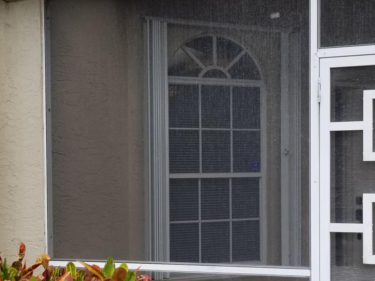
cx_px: 225
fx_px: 672
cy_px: 226
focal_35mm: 62
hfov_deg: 31.1
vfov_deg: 23.3
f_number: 1.7
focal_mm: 4.25
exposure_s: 1/608
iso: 50
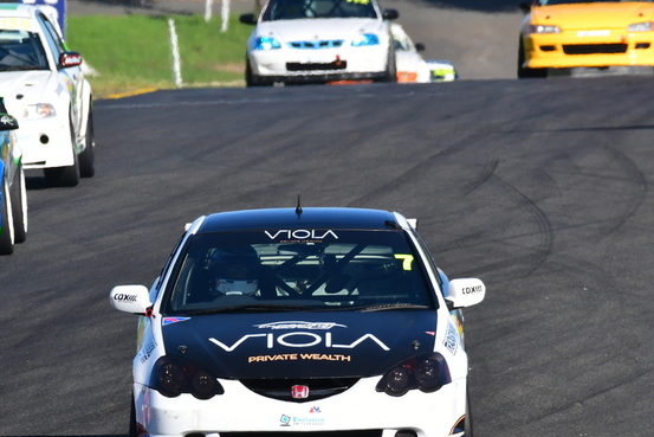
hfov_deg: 2.1
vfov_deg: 1.4
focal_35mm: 976
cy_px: 227
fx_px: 17734
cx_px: 227
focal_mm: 450
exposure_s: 1/640
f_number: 11
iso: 500
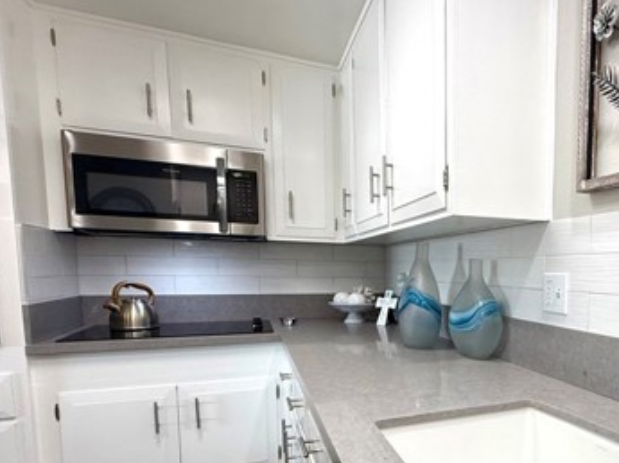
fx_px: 464
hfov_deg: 61.8
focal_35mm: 26
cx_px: 495
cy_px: 318
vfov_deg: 51.7
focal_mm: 2.22
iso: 125
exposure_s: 1/120
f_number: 2.2
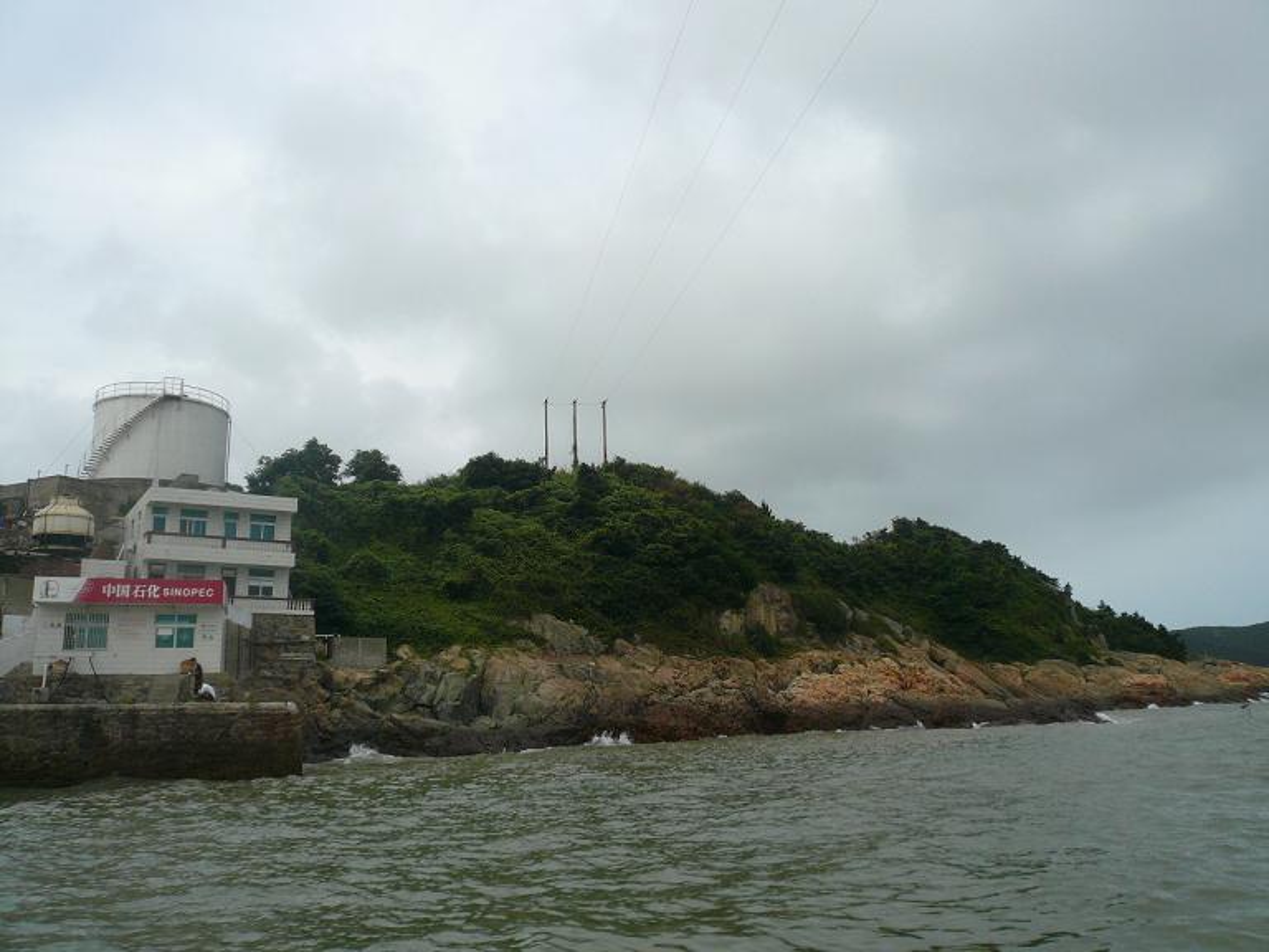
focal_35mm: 28
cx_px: 634
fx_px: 1026
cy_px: 476
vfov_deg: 49.7
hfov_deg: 63.4
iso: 100
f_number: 8
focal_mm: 4.6
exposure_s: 1/160
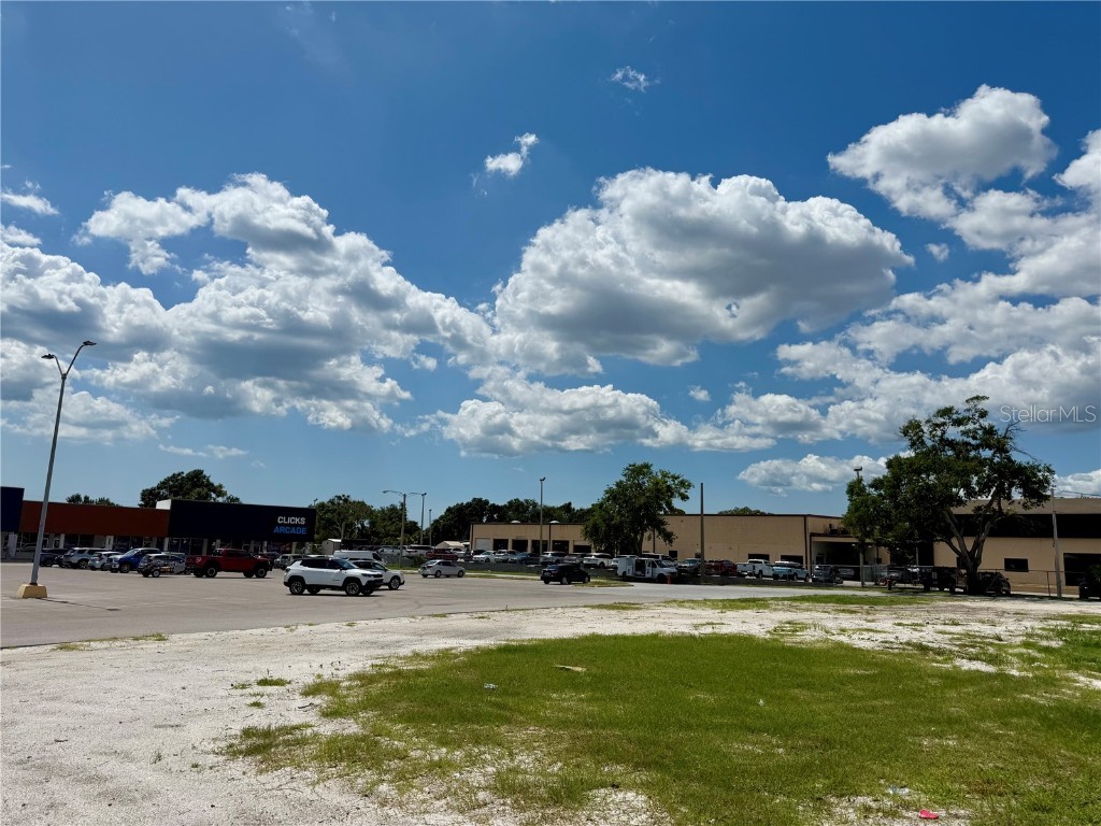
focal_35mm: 24
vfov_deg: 56.8
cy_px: 413
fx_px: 763
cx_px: 550
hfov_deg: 71.6
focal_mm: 6.76
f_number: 1.78
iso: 80
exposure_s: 1/14286
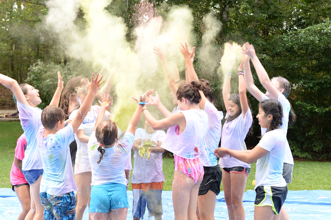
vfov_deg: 27.0
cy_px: 110
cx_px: 166
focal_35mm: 50
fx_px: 459
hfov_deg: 39.6
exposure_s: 1/250
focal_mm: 50
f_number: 4
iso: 640
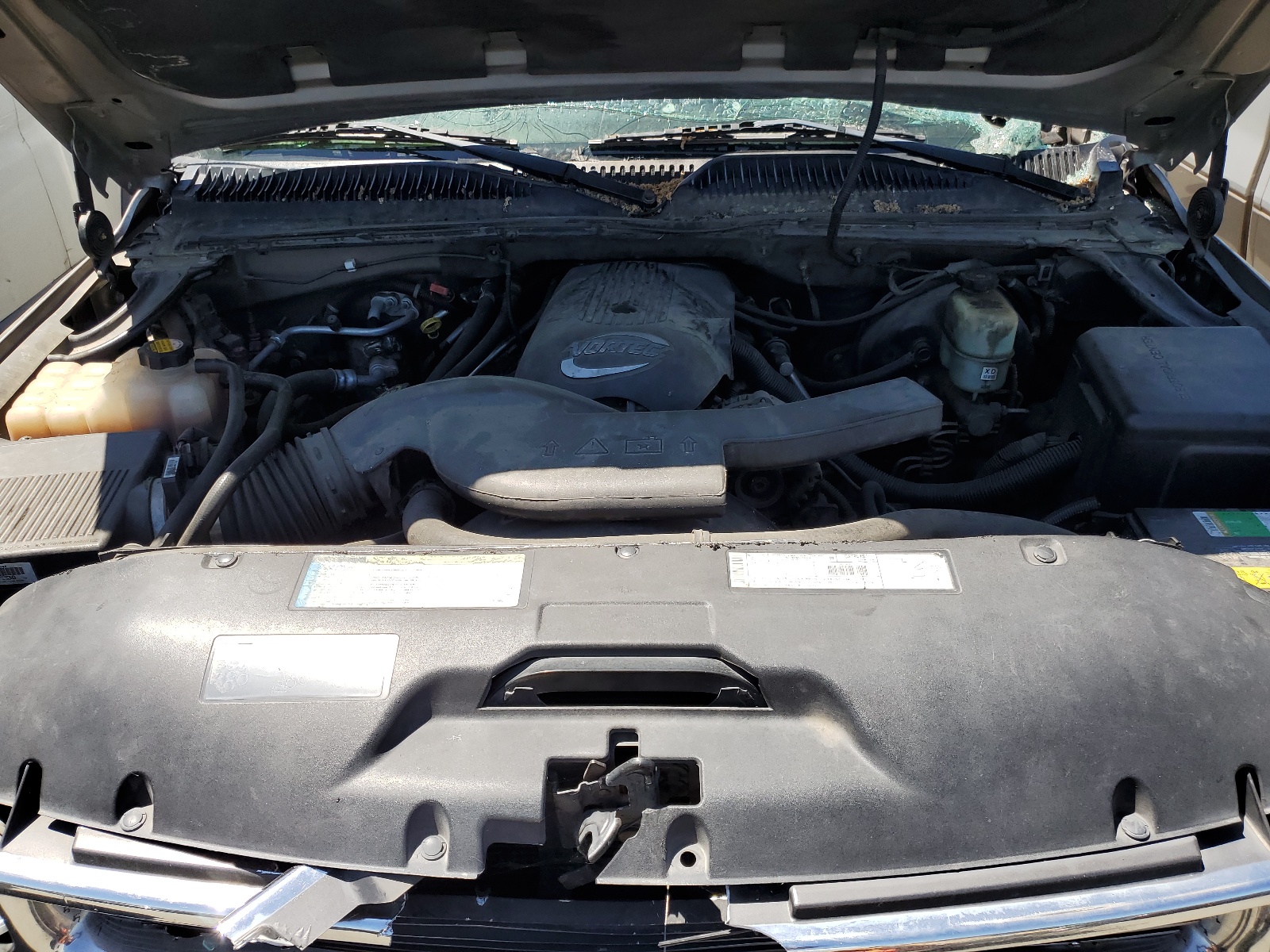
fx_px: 954
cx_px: 635
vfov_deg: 53.1
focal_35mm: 26
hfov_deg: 67.3
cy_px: 476
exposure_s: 1/2000
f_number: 1.5
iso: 50
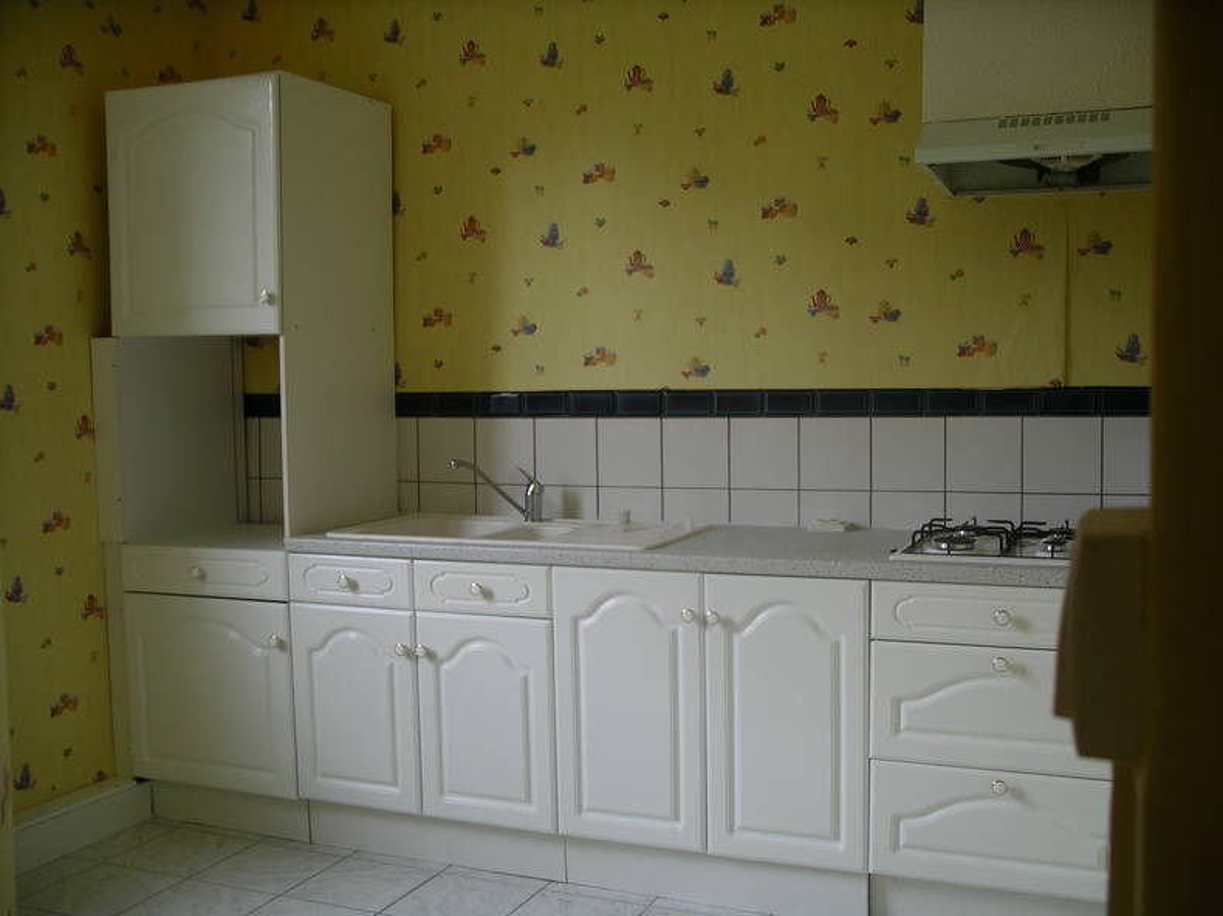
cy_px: 458
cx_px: 612
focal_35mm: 37
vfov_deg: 38.6
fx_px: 1307
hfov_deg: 50.2
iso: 64
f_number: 2.8
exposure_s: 1/40
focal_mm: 7.8
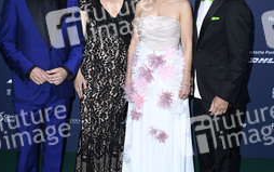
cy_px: 77
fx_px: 456
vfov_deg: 21.3
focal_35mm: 61
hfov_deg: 33.5
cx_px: 133
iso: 640
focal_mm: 38
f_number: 6.3
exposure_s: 1/250
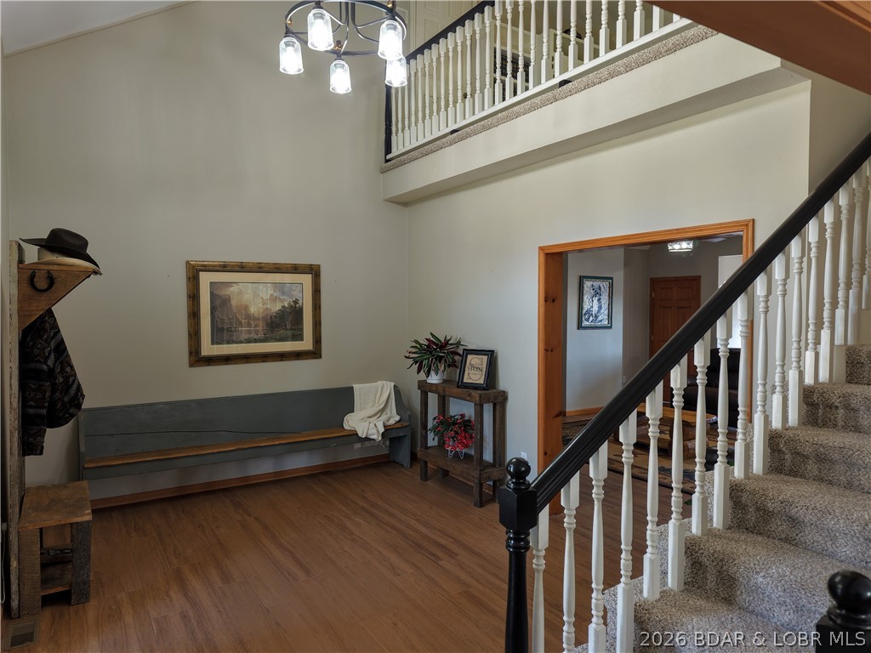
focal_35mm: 24
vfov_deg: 56.8
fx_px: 604
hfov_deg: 71.6
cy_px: 326
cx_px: 436
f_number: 1.8
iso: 170
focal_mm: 8.67
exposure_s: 1/30
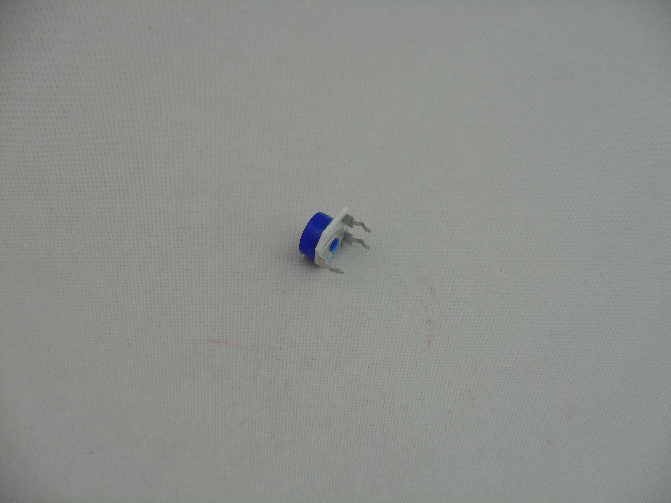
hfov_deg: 19.3
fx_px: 1977
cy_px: 252
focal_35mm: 102
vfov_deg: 14.5
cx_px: 336
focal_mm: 18.2
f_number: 5.8
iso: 100
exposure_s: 1/60
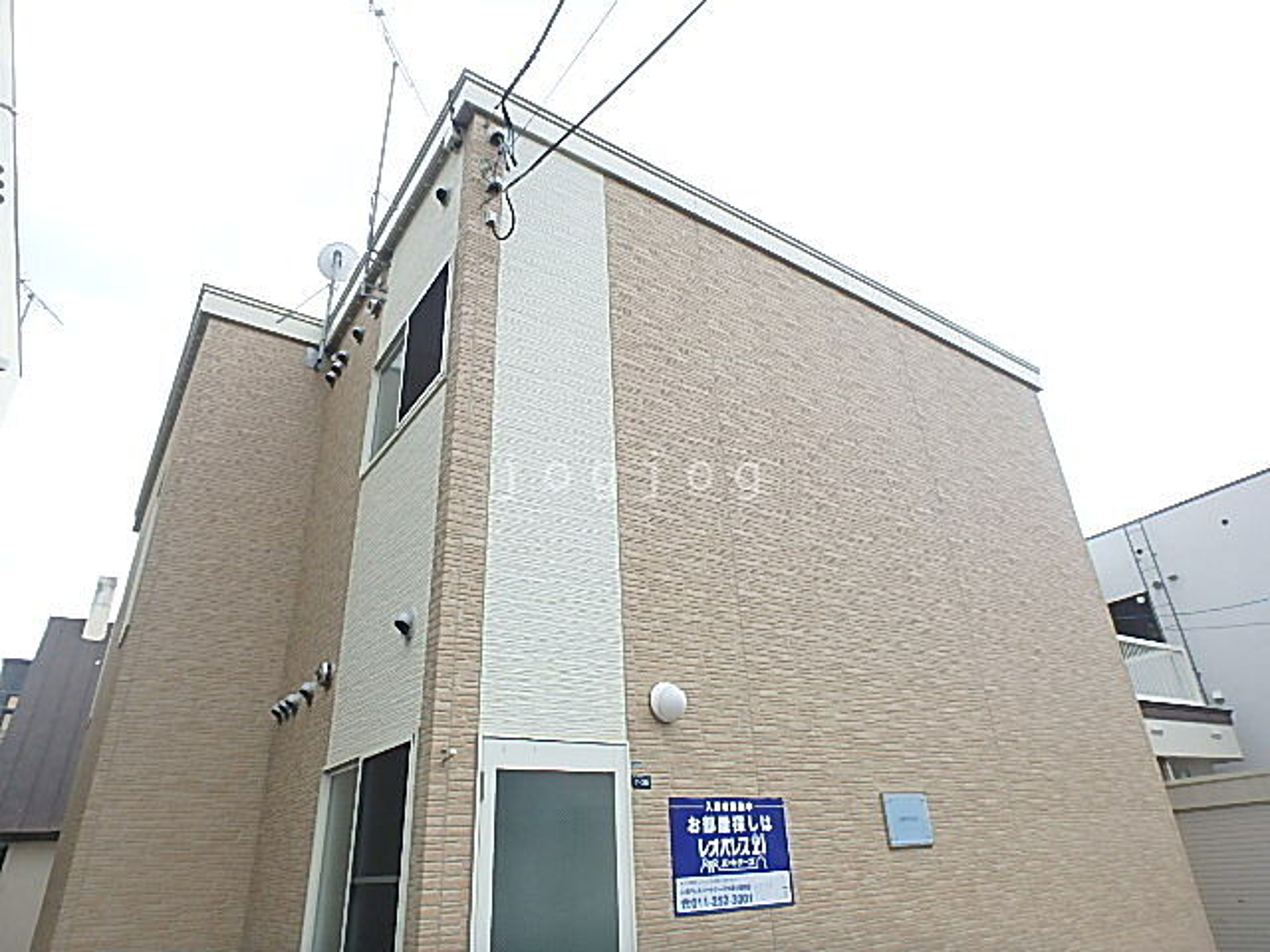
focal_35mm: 21
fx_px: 770
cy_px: 476
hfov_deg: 79.0
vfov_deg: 63.4
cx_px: 635
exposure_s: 1/320
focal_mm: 3.7
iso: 125
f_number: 3.5
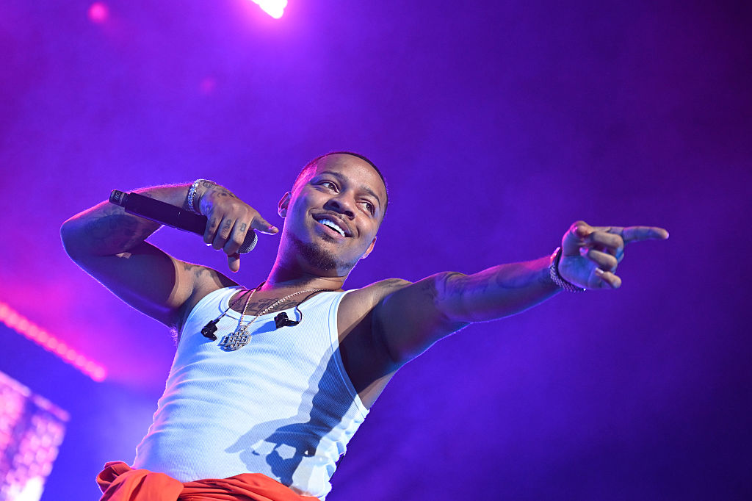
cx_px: 376
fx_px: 2067
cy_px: 250
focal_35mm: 99
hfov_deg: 20.6
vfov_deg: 13.8
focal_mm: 66
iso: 1600
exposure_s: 1/800
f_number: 2.8
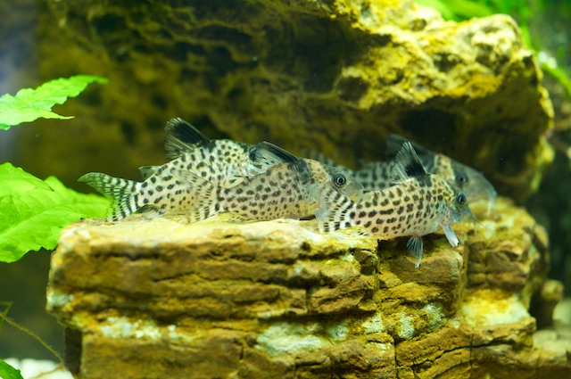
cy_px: 190
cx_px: 286
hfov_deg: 13.7
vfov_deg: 9.1
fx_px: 2376
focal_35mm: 150
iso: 2000
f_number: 6.3
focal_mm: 150
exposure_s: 1/30
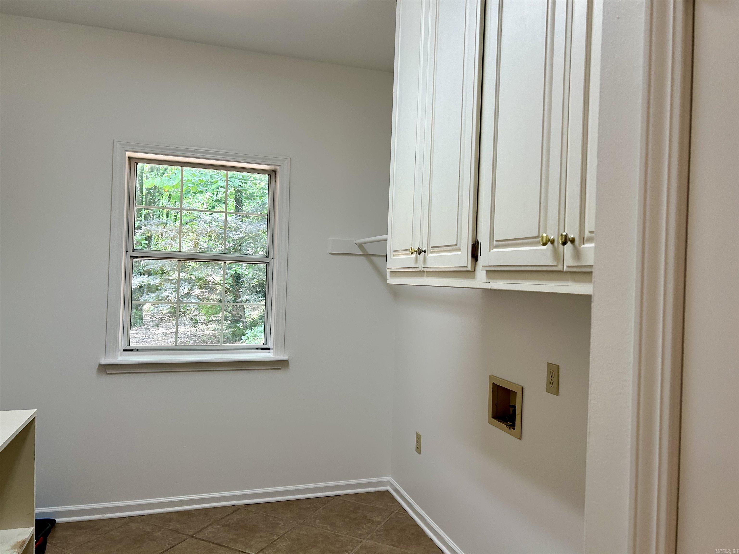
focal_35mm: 26
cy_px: 277
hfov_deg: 67.3
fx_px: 555
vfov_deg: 53.1
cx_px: 370
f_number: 1.5
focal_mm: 5.7
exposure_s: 1/120
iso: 100
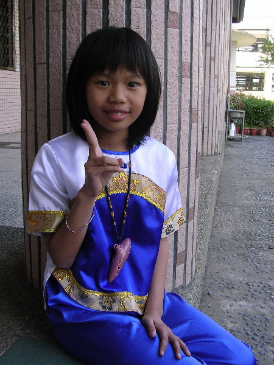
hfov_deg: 37.7
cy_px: 182
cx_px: 137
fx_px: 401
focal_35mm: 38
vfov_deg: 49.0
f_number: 2.8
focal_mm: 5.8
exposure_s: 1/117
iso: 100
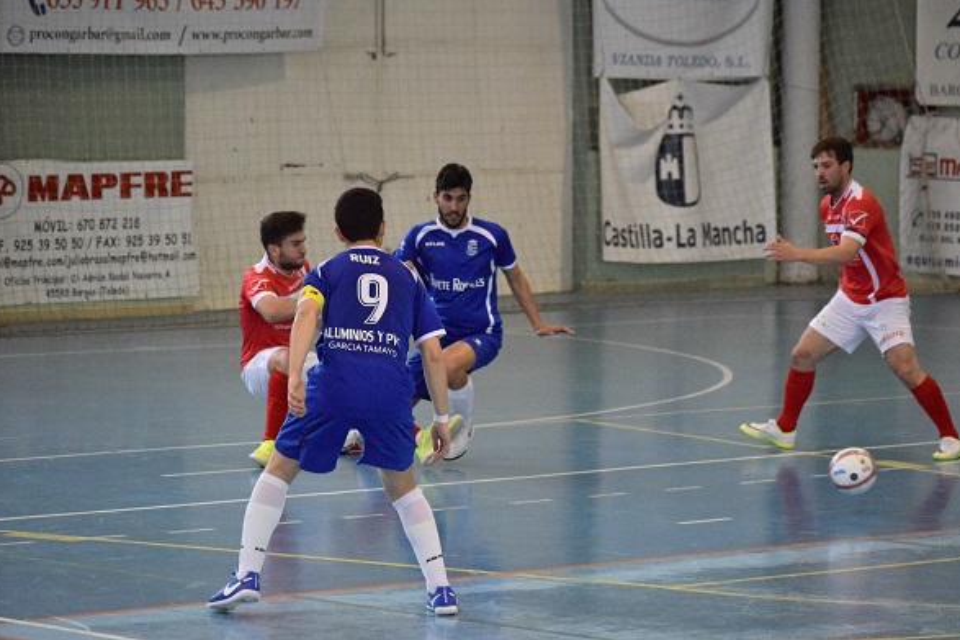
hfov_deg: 11.6
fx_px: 4745
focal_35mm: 178
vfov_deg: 7.7
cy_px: 314
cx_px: 481
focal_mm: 116
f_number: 4.5
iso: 6400
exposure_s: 1/1000
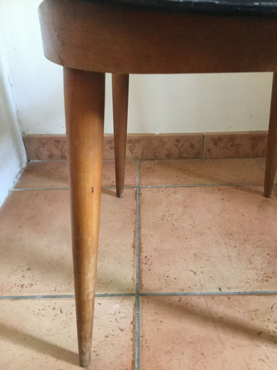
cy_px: 185
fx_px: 331
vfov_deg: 58.4
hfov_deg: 45.4
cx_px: 138
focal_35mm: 31
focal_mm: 3.3
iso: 250
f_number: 2.4
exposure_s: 1/17
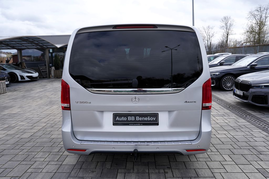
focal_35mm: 28
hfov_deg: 65.5
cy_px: 90
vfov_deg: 46.4
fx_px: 209
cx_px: 134
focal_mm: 28
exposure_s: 1/200
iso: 100
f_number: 7.1
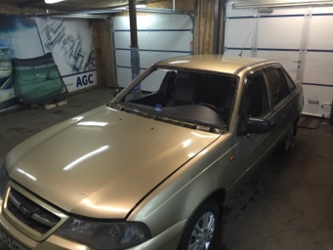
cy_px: 125
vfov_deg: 48.2
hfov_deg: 61.7
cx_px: 166
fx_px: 279
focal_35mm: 29
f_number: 2.2
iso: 125
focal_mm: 4.15
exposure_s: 1/33
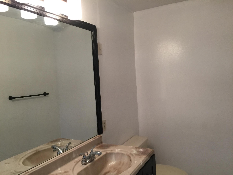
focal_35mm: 29
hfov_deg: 61.7
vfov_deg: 48.2
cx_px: 116
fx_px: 195
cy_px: 88
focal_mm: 4.15
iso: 64
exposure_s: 1/33
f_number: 2.2
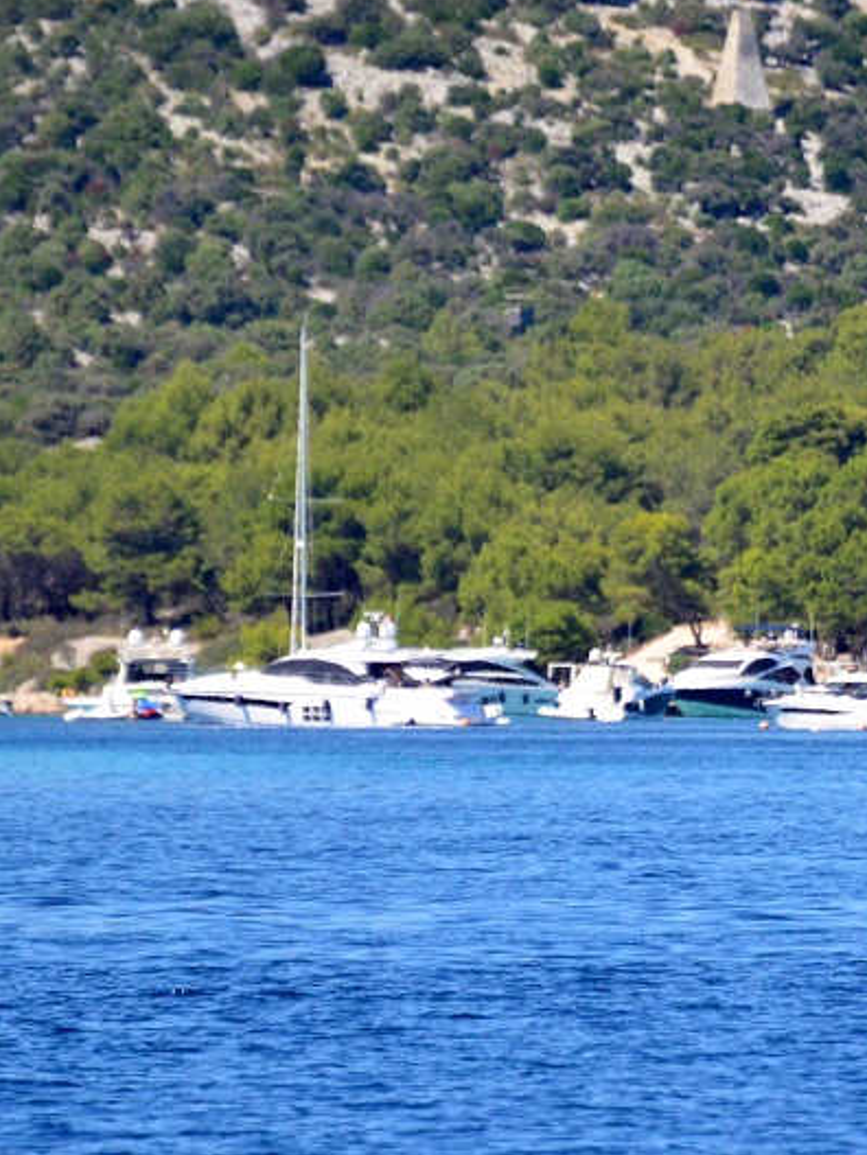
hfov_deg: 1.8
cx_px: 759
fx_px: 27250
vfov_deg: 2.4
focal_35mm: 816
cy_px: 513
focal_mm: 300
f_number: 5.6
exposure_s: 1/6400
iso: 2000
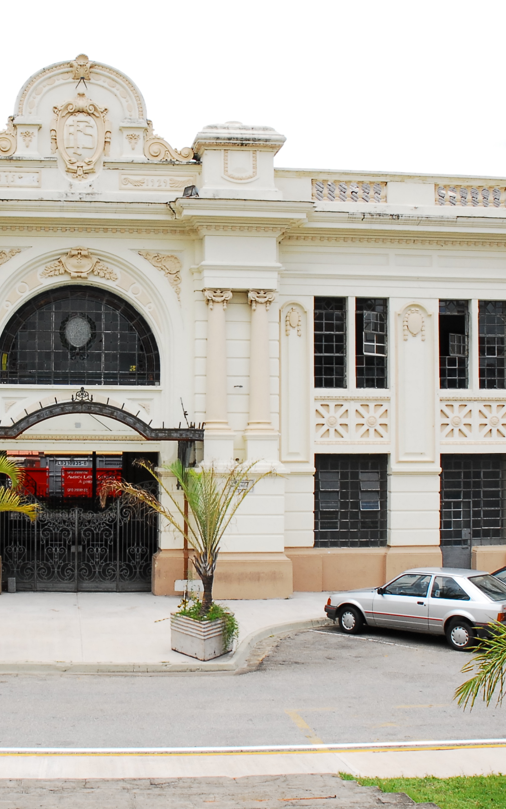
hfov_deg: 28.0
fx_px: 993
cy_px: 386
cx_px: 108
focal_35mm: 45
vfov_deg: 44.4
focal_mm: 18
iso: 400
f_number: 9
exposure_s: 1/400
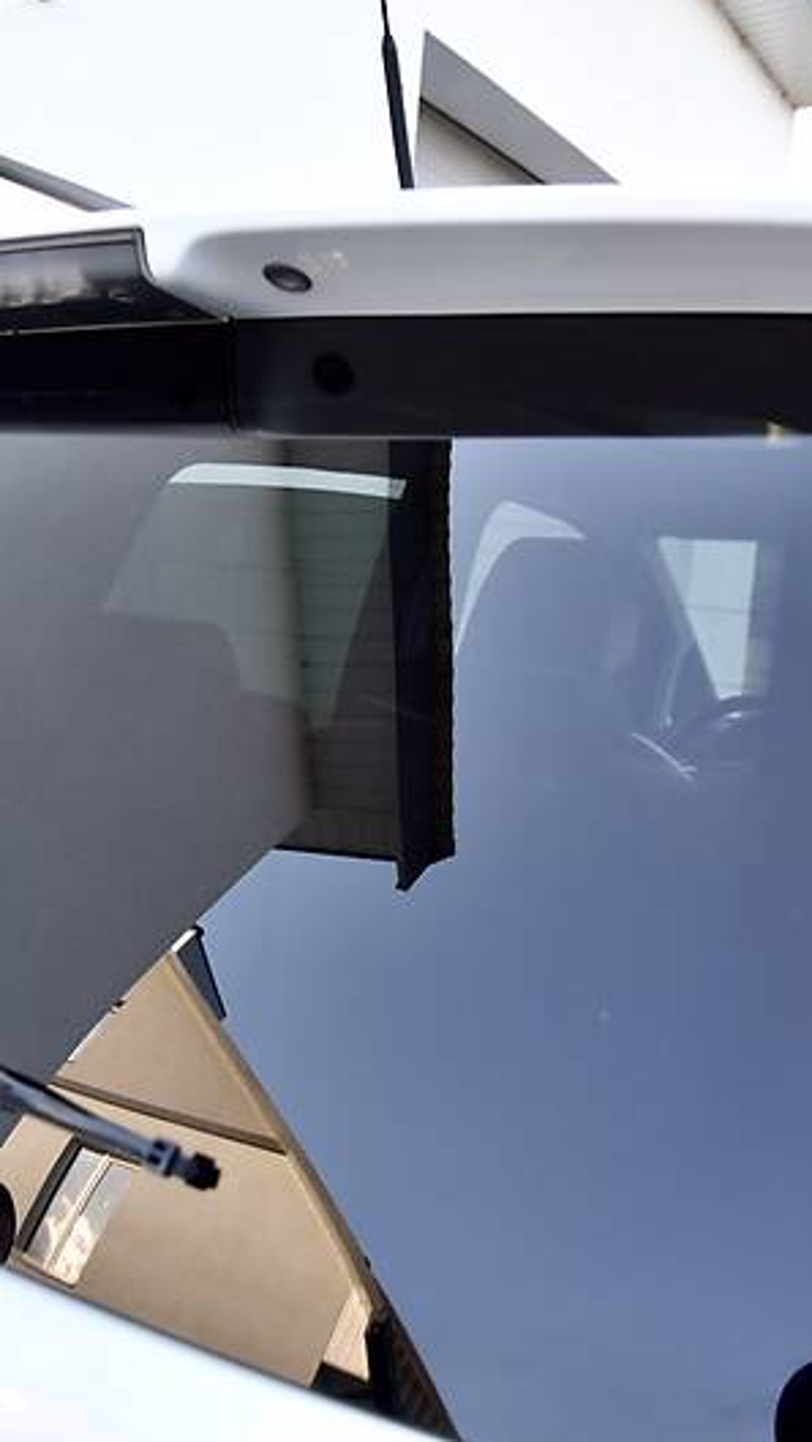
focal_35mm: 38
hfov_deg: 31.0
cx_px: 262
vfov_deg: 52.8
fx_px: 1453
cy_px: 718
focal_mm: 24
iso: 400
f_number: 5.6
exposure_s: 1/125
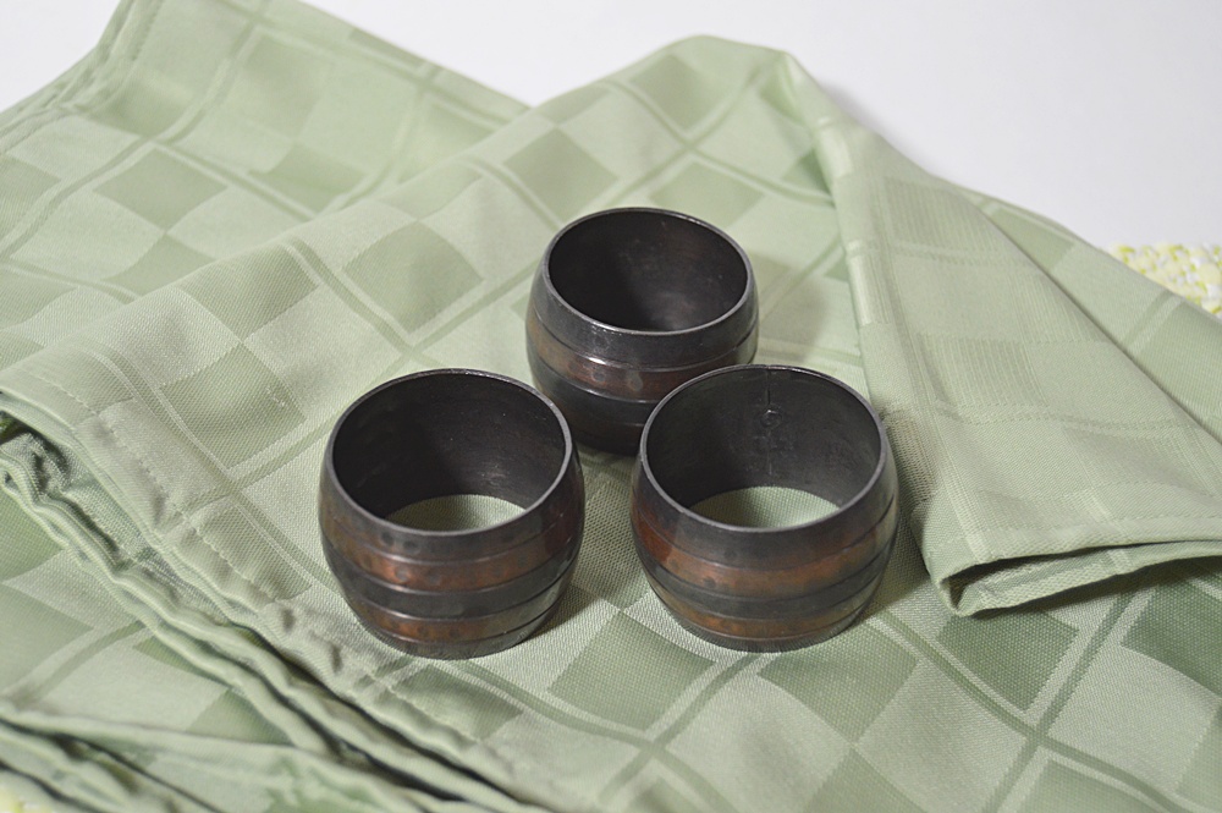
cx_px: 611
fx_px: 1628
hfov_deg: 41.1
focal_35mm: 48
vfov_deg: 28.0
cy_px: 406
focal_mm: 32
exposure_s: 1/60
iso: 1100
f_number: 4.5
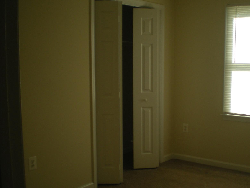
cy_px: 100
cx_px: 164
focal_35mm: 50
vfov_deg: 29.1
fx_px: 361
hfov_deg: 37.8
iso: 64
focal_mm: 6.3
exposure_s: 1/160
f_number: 3.1
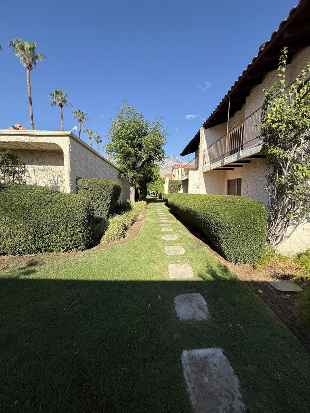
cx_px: 155
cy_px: 206
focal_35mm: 14
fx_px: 167
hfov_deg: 85.7
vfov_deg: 102.1
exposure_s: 1/1431
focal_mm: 2.22
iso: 50
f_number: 2.2
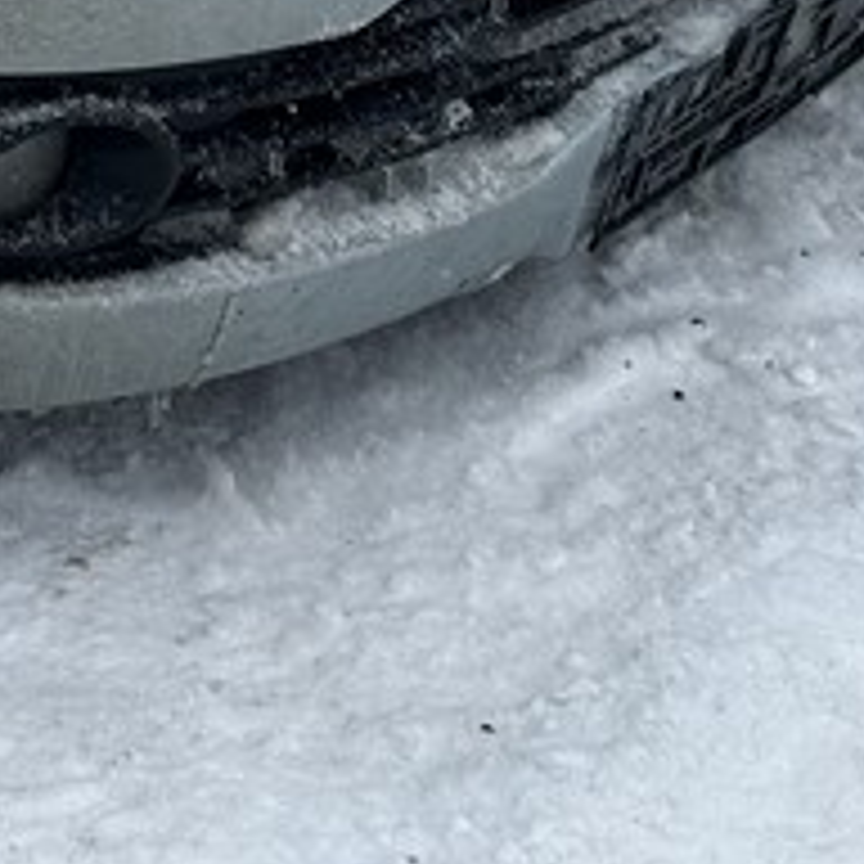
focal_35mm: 113
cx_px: -621
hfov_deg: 13.9
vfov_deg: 13.5
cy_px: -788
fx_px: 3191
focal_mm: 6.86
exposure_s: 1/1304
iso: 80
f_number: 1.78
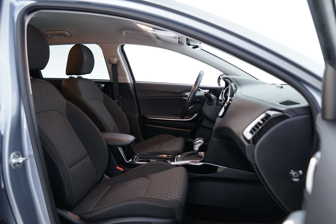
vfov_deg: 46.4
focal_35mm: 28
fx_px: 261
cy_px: 112
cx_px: 168
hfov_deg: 65.5
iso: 2000
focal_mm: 28
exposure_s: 1/20
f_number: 4
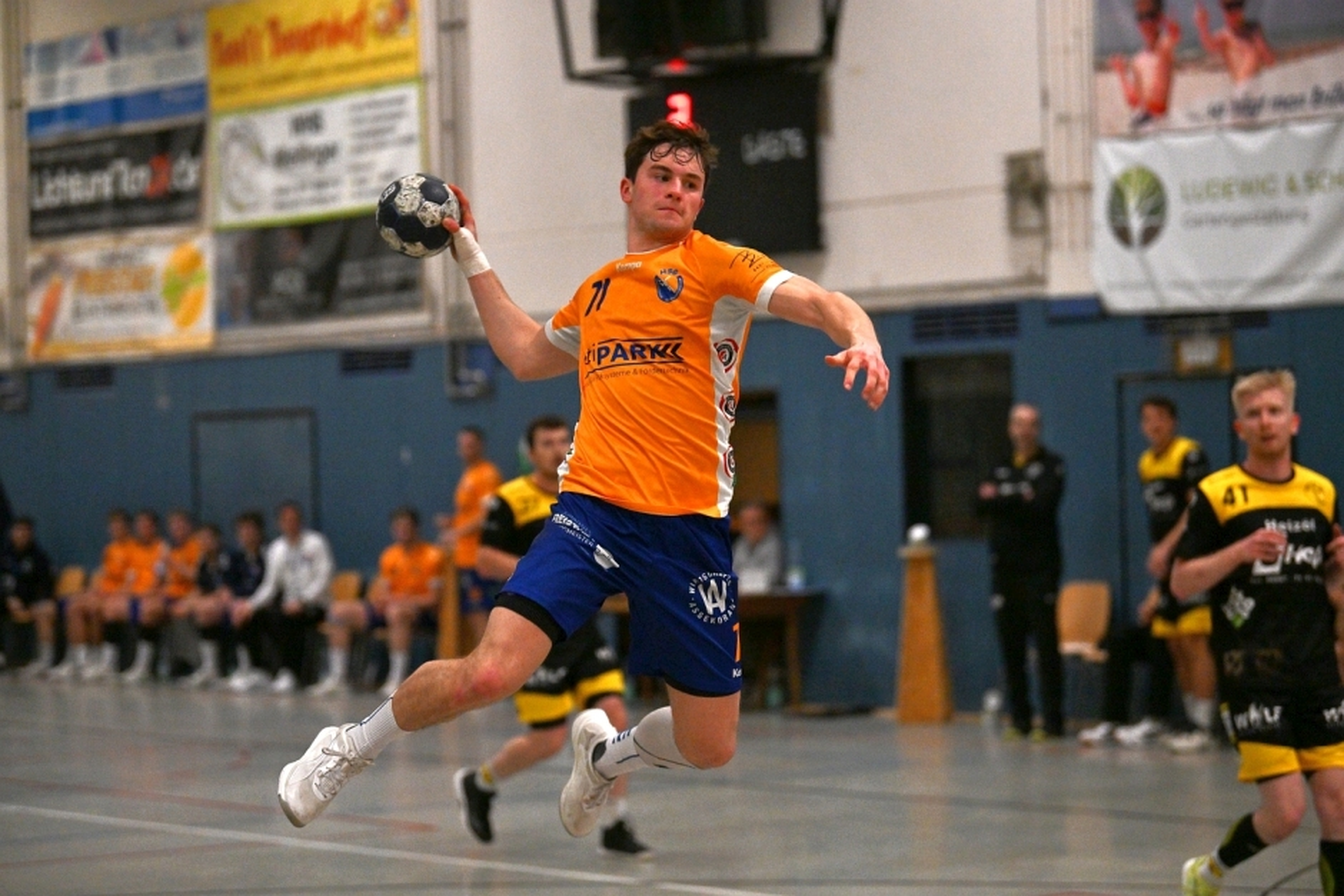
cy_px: 448
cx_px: 672
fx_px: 3920
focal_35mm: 105
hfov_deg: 19.5
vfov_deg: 13.0
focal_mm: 105
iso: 2500
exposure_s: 1/1600
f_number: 2.8
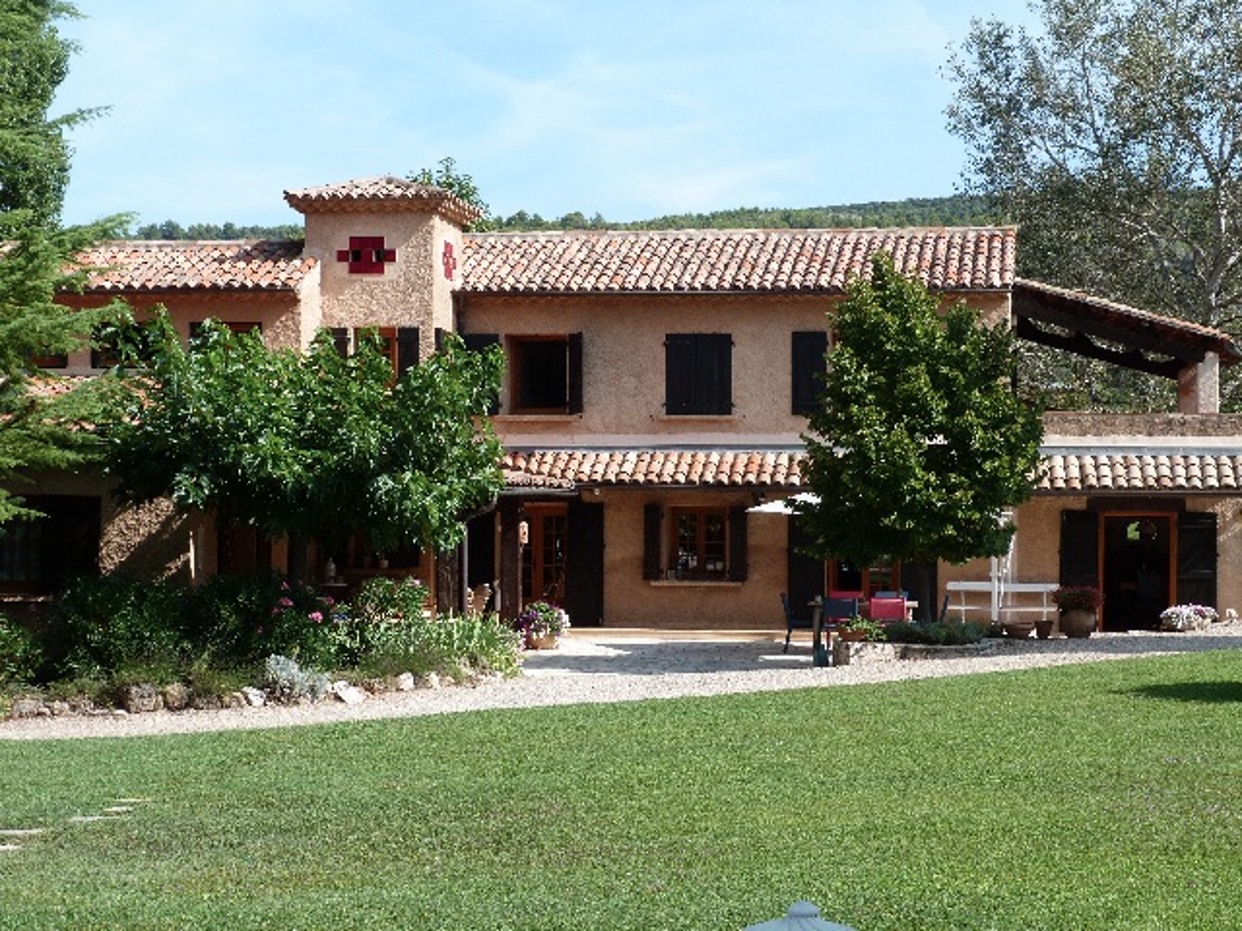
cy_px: 466
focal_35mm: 63
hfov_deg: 30.7
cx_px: 621
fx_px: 2260
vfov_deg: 23.3
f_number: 5
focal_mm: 11.3
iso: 80
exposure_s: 1/250
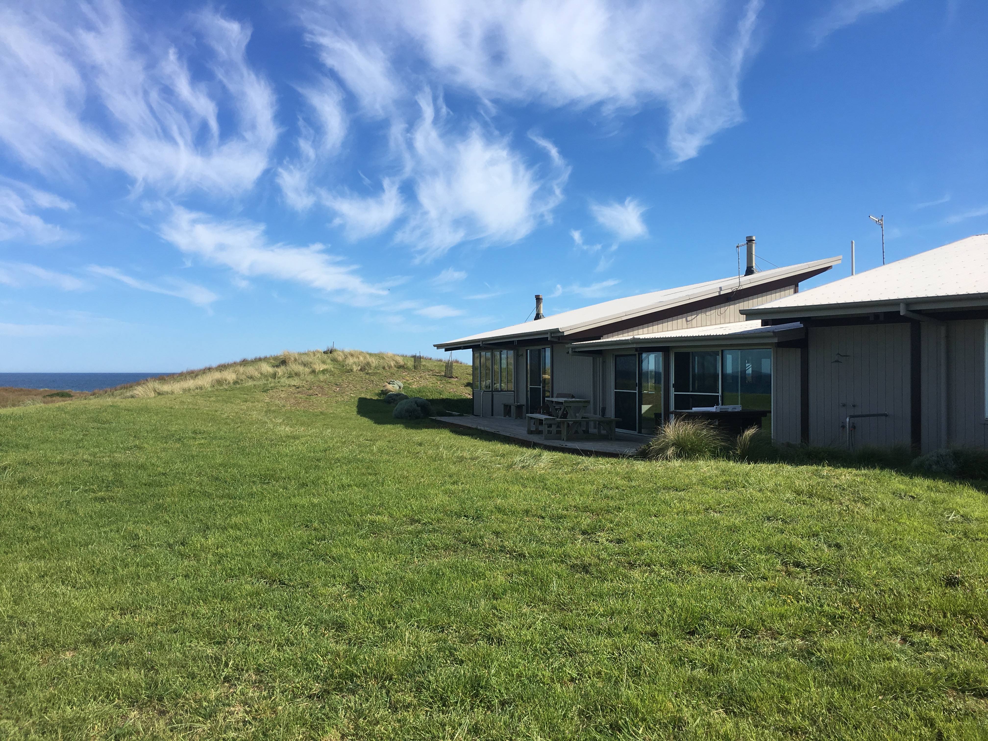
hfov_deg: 61.7
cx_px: 494
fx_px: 828
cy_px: 370
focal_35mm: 29
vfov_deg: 48.2
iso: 25
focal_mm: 4.15
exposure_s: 1/1709
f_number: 2.2
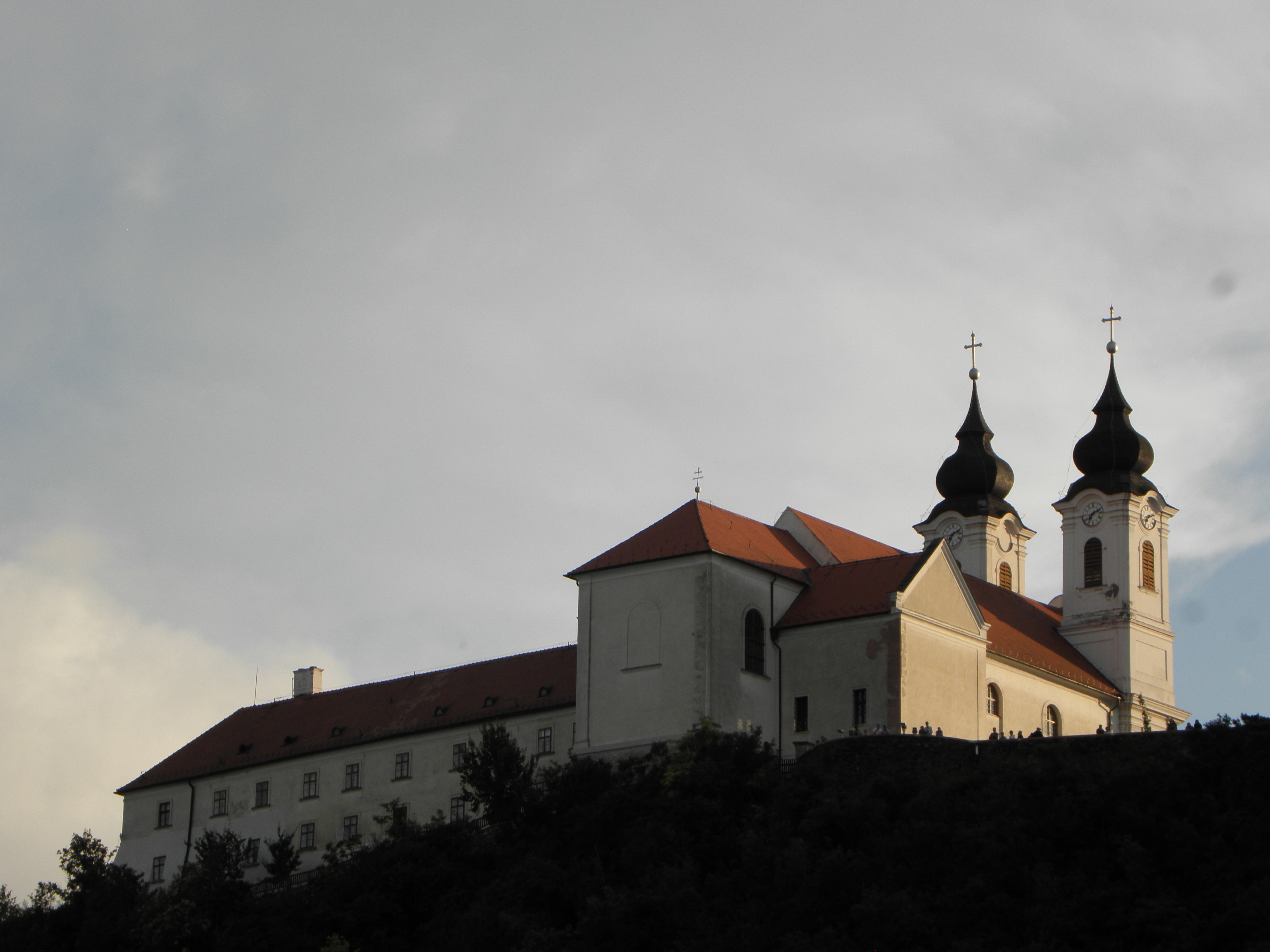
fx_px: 6494
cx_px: 635
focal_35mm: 177
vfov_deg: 8.4
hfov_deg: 11.2
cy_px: 476
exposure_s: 1/250
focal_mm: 31.67
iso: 64
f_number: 5.6
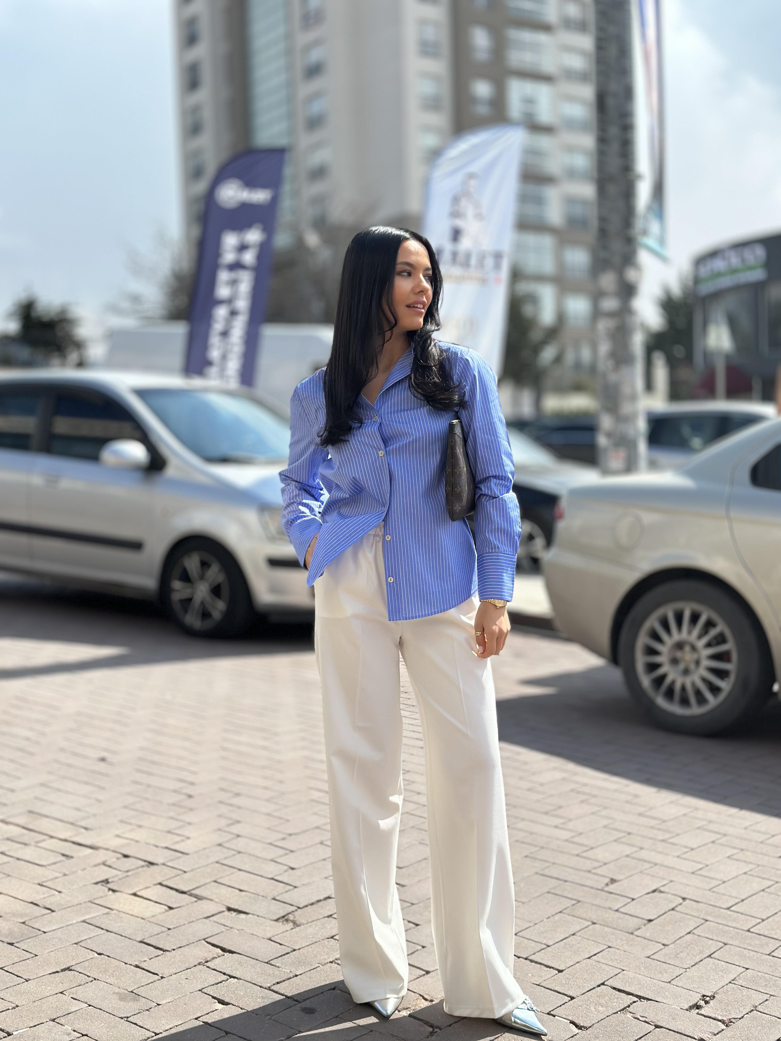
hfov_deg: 30.3
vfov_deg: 39.7
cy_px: 520
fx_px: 1444
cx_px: 390
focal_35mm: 48
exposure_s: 1/5263
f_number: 1.78
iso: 100
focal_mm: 6.86
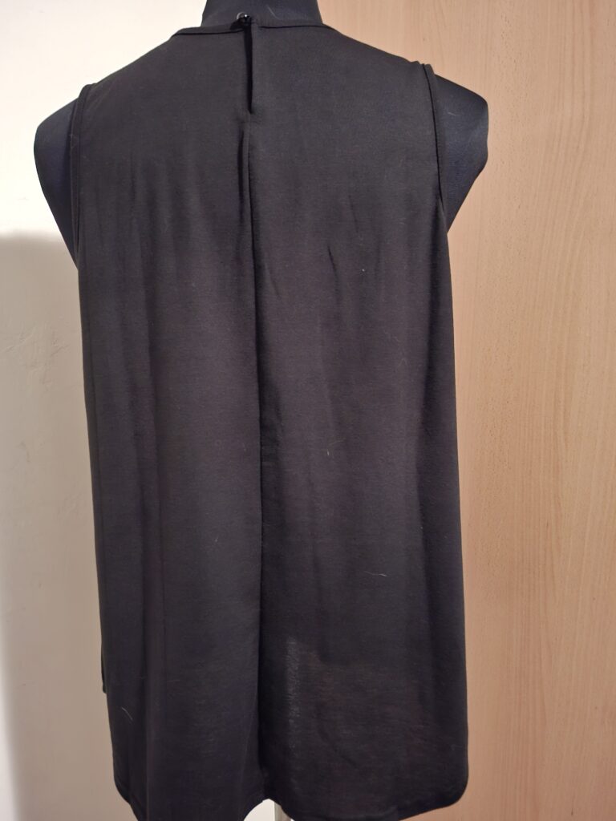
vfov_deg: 73.9
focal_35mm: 23
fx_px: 546
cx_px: 308
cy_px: 410
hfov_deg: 58.9
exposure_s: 1/10
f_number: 1.8
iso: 1250
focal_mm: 5.54
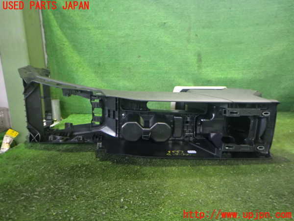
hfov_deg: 69.4
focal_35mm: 25
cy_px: 110
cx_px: 147
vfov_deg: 54.9
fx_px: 212
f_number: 2
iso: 800
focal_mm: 4.5
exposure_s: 1/30
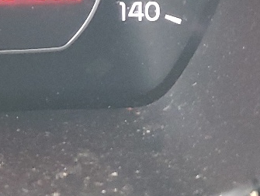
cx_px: 3
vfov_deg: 11.2
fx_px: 932
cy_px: -149
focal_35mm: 124
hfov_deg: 15.6
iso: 249
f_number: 1.5
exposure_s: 1/60.2
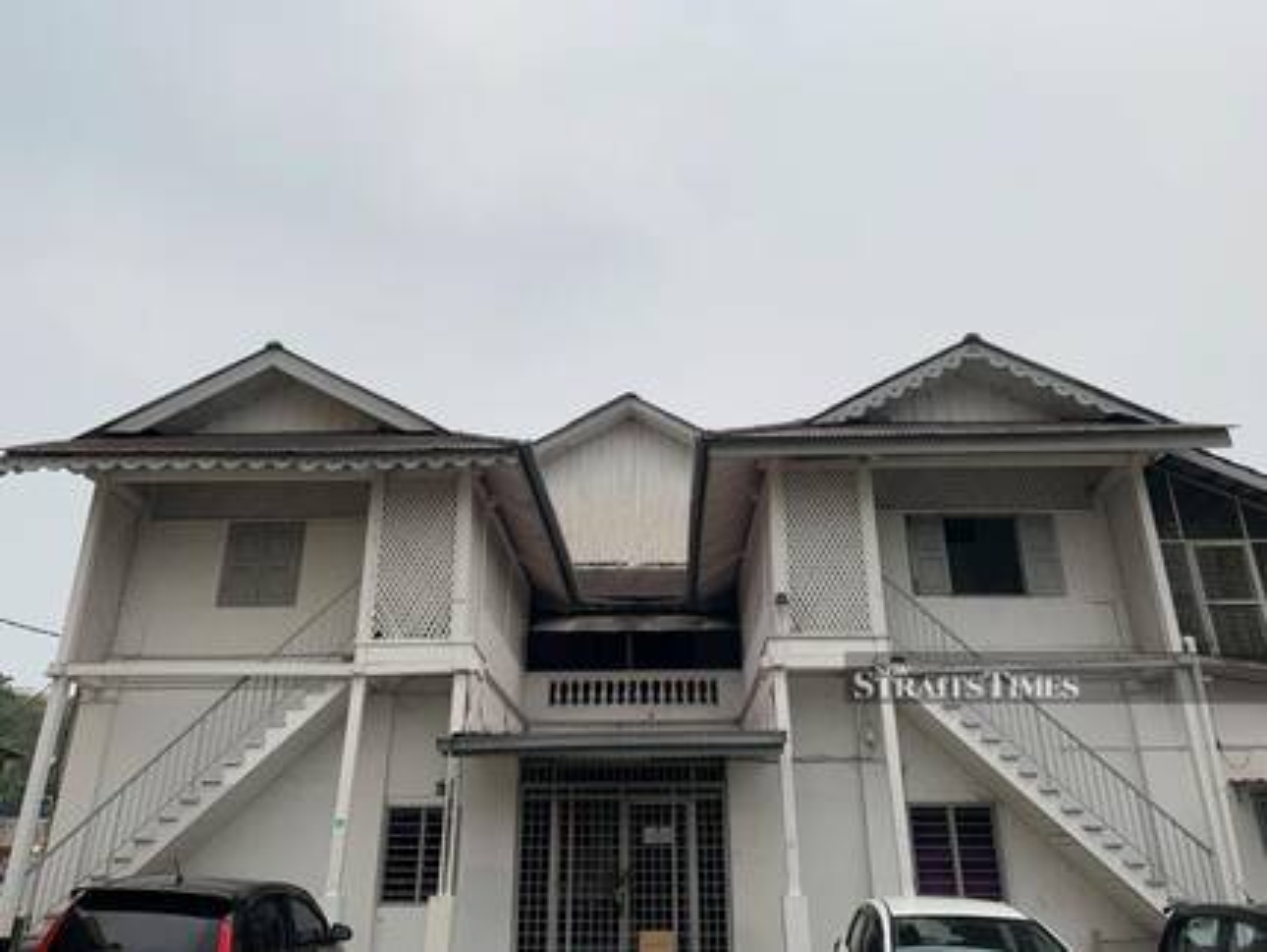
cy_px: 476
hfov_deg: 67.3
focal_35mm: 26
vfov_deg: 53.1
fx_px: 952
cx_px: 634
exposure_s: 1/5714
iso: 25
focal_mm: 4.25
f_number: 1.8
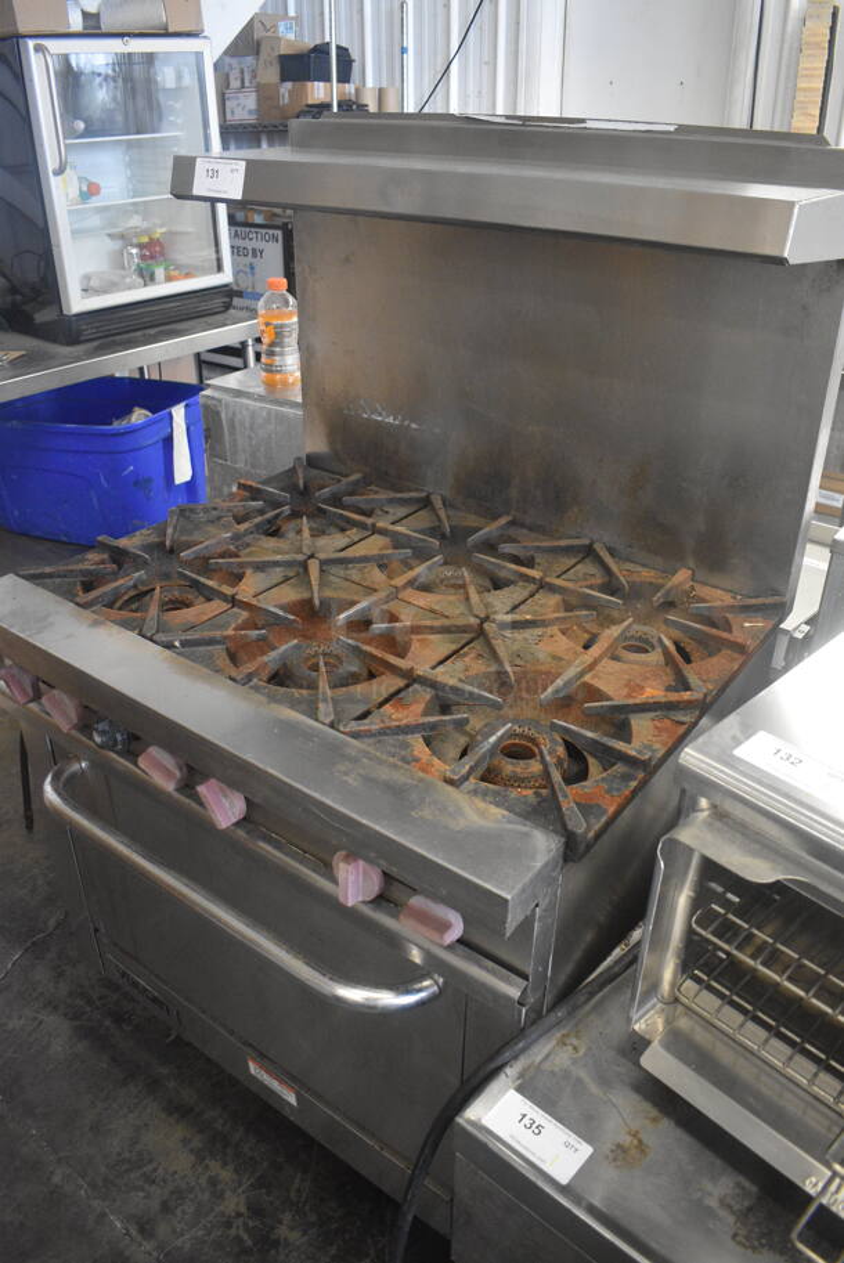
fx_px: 948
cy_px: 632
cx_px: 422
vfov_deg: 67.3
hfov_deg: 48.0
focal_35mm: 27
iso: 2200
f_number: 3.5
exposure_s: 1/125
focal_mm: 18
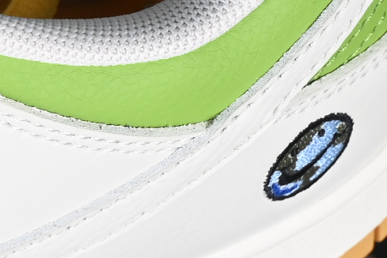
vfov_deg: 3.1
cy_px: -13
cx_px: -456
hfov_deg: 4.6
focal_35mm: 438
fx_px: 4708
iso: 160
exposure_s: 1/80
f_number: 7.1
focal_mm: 50
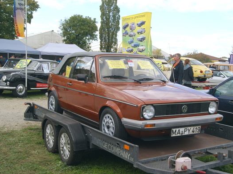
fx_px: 289
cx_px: 125
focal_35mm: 43
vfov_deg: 33.6
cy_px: 87
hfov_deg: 43.8
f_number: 10
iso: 100
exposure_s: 1/80
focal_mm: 26
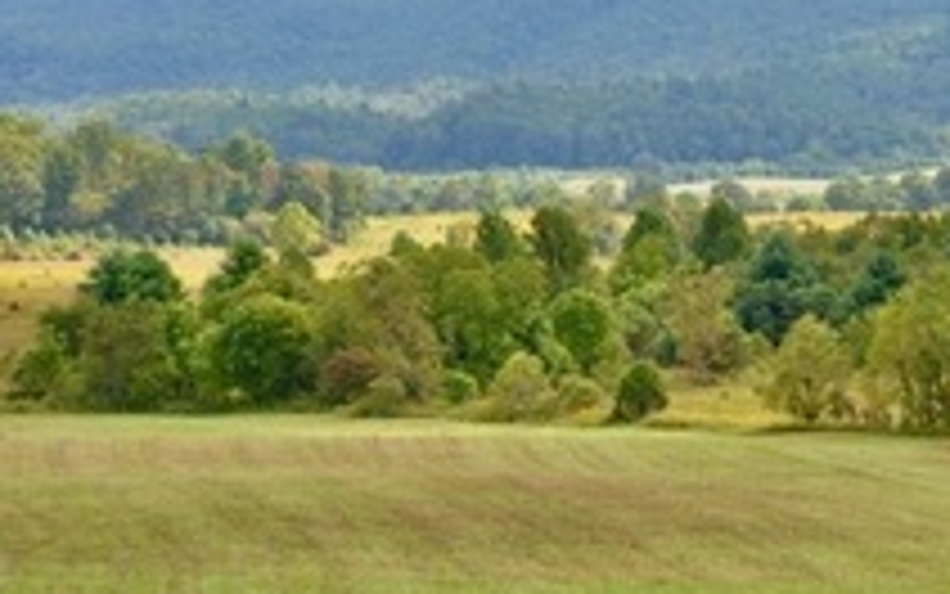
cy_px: 342
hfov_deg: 14.8
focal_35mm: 139
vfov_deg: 9.4
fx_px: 3600
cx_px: 887
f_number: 7.1
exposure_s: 1/200
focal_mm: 48
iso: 200
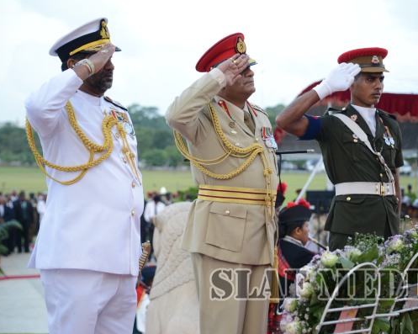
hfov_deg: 15.2
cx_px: 233
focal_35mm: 127
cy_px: 167
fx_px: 1570
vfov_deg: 12.1
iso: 400
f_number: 5.3
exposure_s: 1/80
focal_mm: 112
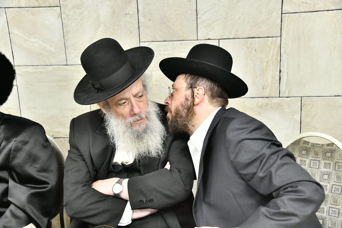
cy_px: 114
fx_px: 399
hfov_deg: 46.4
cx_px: 171
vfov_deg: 31.9
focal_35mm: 42
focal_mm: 42
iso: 5000
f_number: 5.6
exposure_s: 1/400
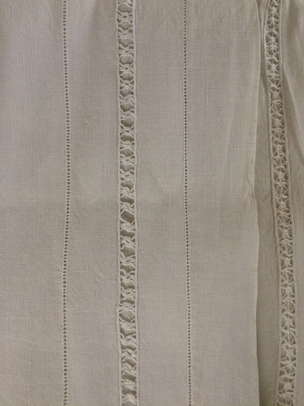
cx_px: 152
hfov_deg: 48.2
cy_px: 203
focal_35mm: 29
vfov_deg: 61.7
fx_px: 340
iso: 250
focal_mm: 4.15
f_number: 2.2
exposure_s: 1/33
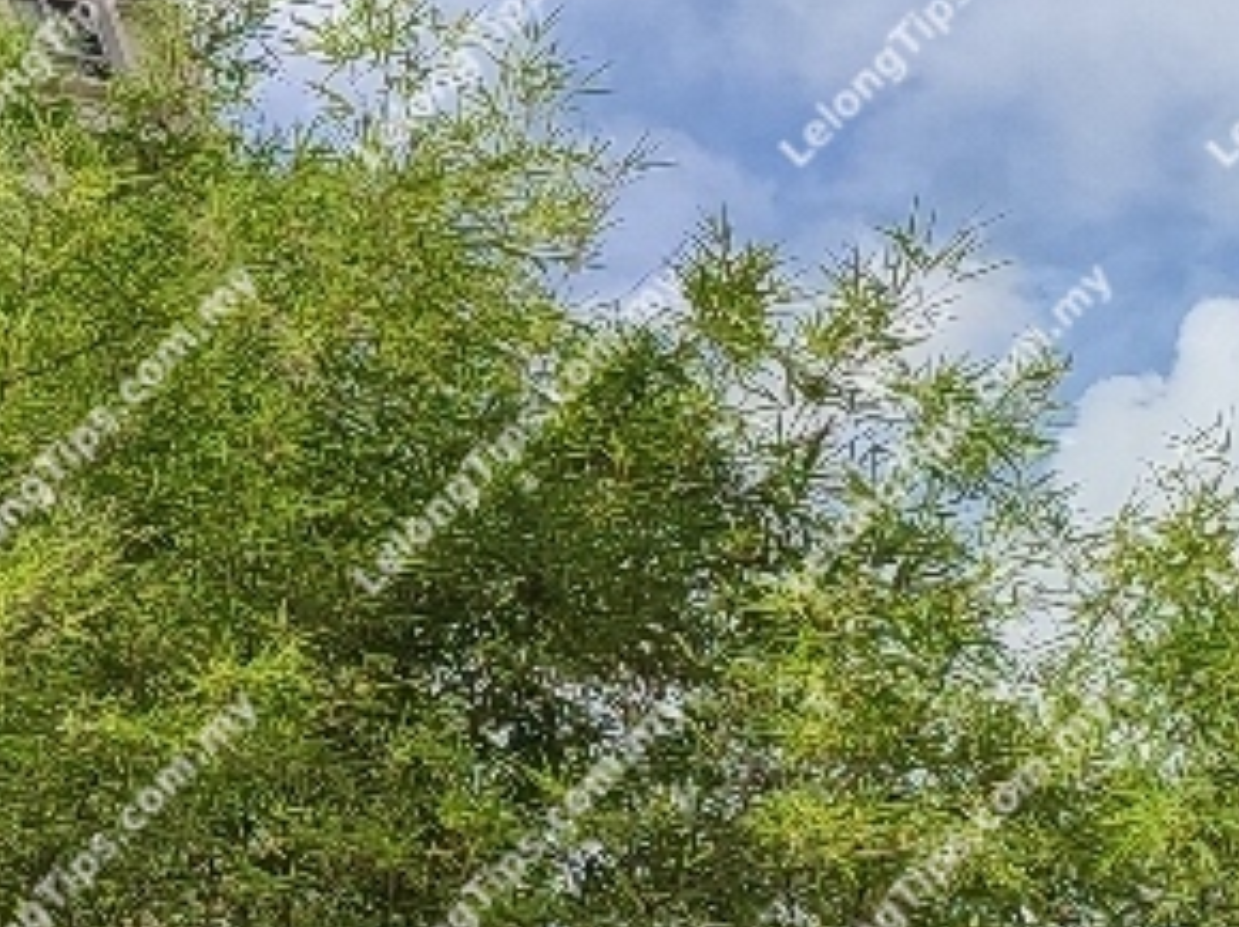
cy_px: -380
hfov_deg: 16.0
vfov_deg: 13.3
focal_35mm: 106
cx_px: -916
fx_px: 3791
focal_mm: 6.04
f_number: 1.9
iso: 50
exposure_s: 1/861
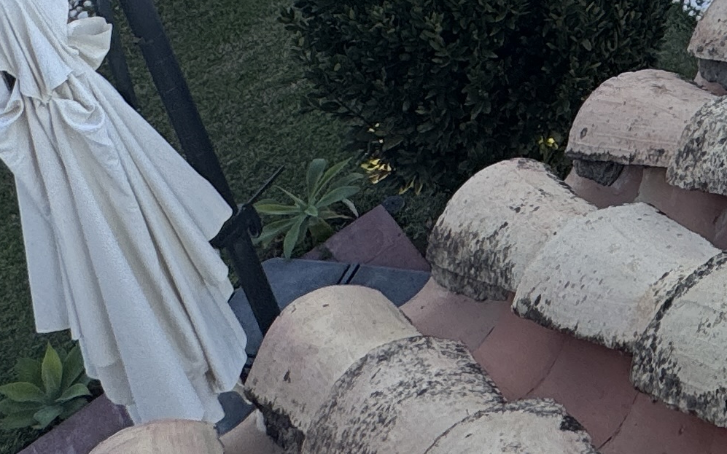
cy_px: -406
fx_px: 1189
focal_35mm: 60
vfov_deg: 17.0
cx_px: 1006
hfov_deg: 27.0
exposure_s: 1/270
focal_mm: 2.22
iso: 40
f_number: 2.2
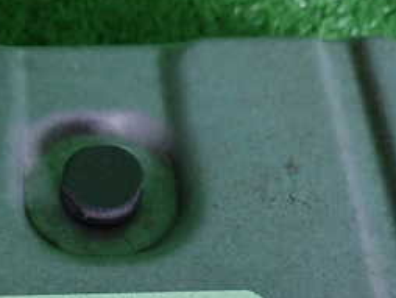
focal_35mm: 59
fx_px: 676
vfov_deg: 23.5
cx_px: 44
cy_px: 318
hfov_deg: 31.2
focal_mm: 4.5
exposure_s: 1/60
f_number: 2
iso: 160
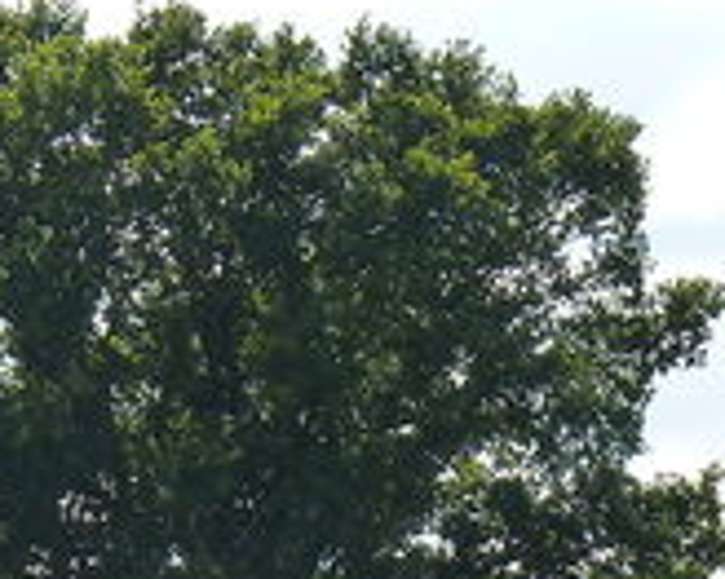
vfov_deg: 3.8
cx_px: 782
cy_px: 897
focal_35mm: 403
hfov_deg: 4.8
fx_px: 8642
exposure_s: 1/400
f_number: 5.6
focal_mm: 20.1
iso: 125
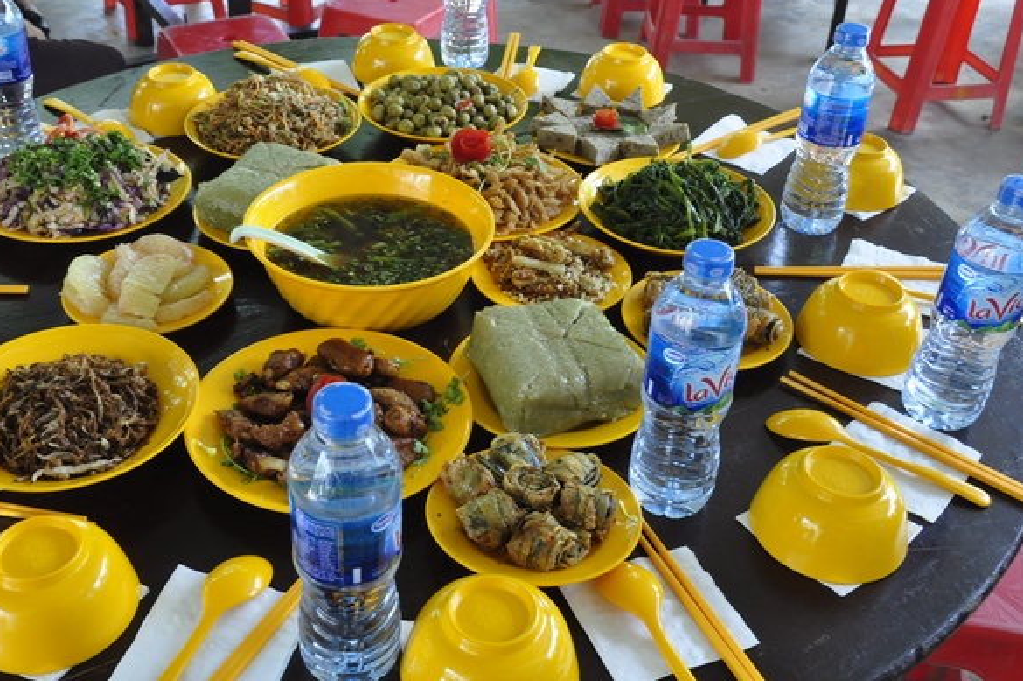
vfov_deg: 33.3
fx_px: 1136
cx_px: 465
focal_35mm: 40
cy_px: 317
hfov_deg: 48.4
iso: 800
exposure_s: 1/50
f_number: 8
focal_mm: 24
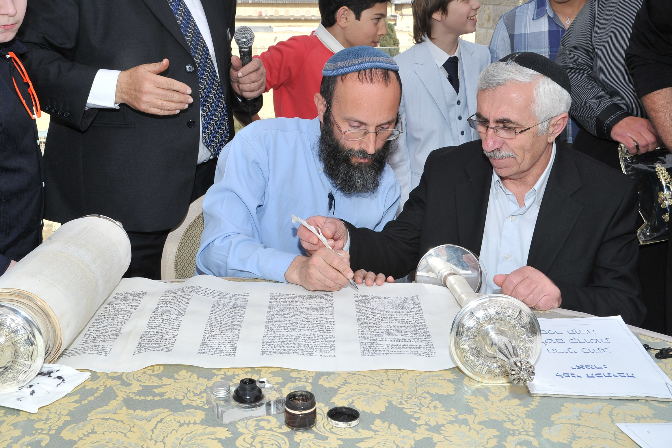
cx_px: 317
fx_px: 821
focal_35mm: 44
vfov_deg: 30.5
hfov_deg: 44.5
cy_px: 210
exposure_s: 1/250
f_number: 14
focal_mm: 40
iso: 500
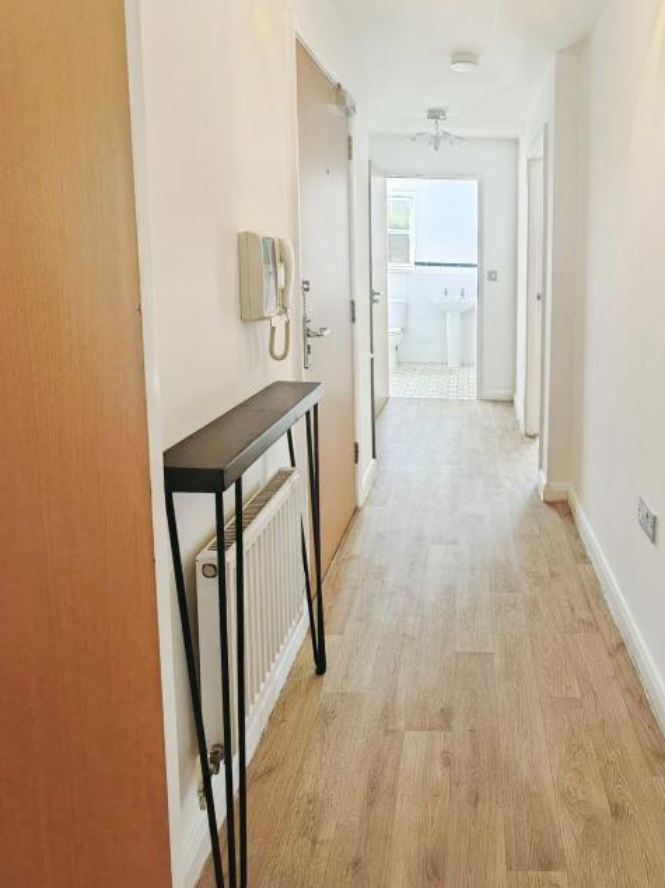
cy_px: 395
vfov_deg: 78.7
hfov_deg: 61.3
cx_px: 461
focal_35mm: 21
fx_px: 538
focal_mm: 1.82
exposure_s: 1/50
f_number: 2
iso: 320
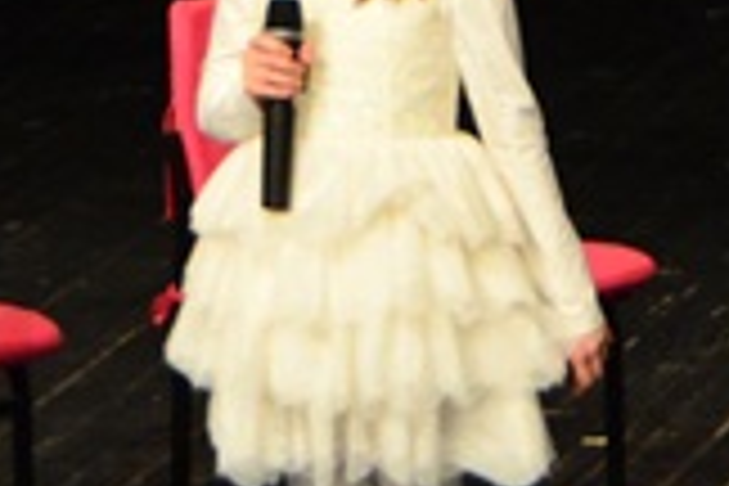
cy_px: -155
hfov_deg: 3.1
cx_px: 212
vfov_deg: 2.1
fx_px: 13485
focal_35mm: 666
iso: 4000
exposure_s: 1/100
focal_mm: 120
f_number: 5.6
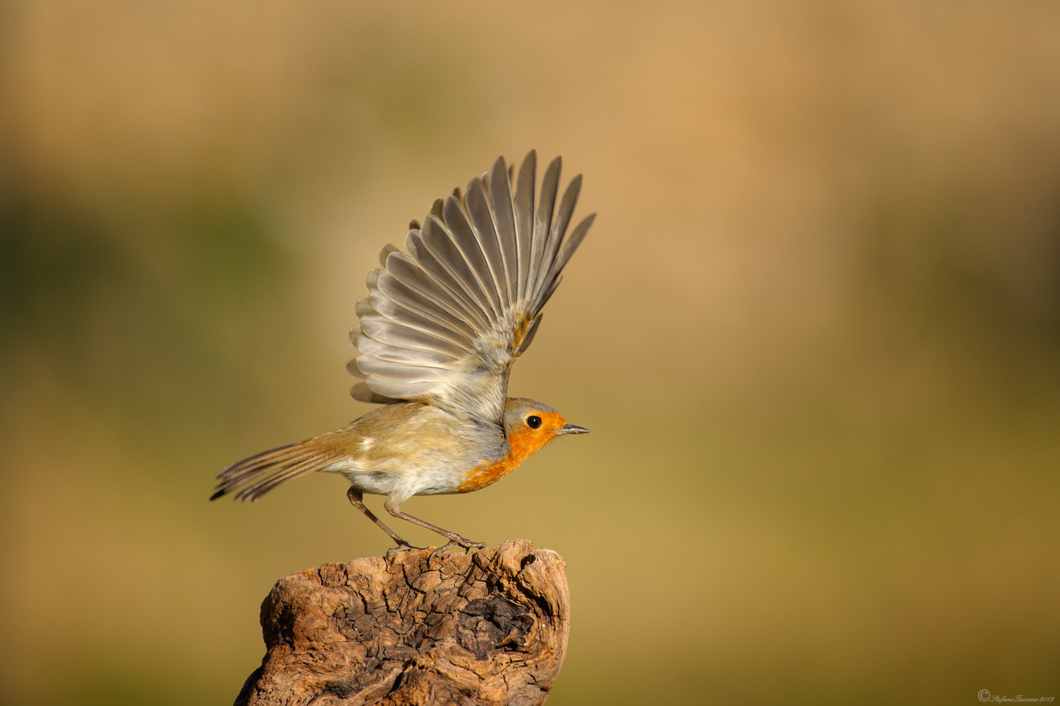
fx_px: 12360
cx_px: 530
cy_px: 353
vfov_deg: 3.3
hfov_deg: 4.9
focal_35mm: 420
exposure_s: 1/2500
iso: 640
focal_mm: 420
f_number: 7.1
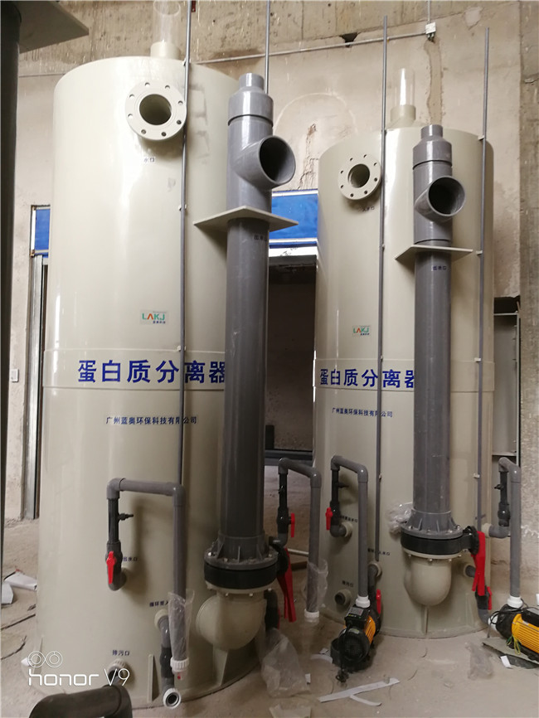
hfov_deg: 51.4
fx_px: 560
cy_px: 359
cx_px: 270
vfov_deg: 65.3
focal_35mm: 27
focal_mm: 3.84
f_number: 2.2
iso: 160
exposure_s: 1/33.3
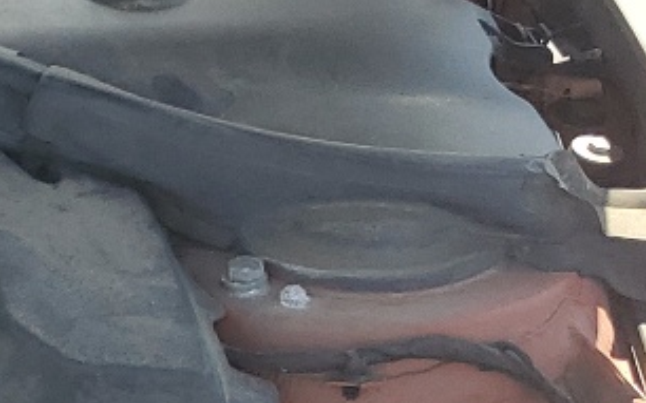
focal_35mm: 144
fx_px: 2534
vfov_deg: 8.8
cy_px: 688
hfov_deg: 12.4
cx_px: -749
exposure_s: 1/556
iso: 50
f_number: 1.5
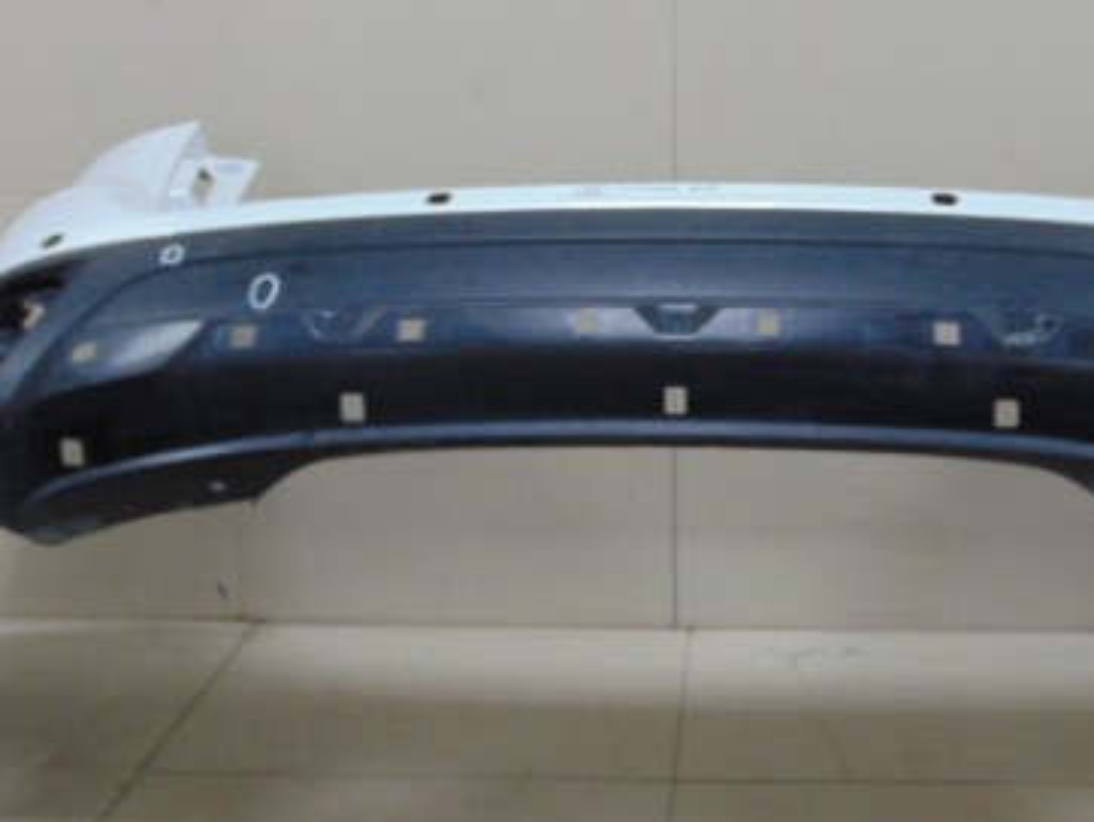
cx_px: 701
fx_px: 1676
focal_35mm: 53
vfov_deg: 27.4
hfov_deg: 35.9
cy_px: 284
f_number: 3.1
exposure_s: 1/30
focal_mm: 5.4
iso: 160
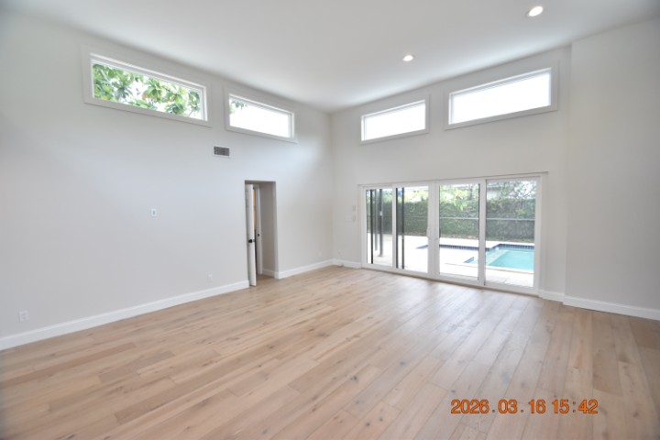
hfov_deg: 100.4
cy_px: 220
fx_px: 275
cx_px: 330
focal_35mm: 15
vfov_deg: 77.3
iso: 800
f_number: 3.5
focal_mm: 10
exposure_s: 1/250
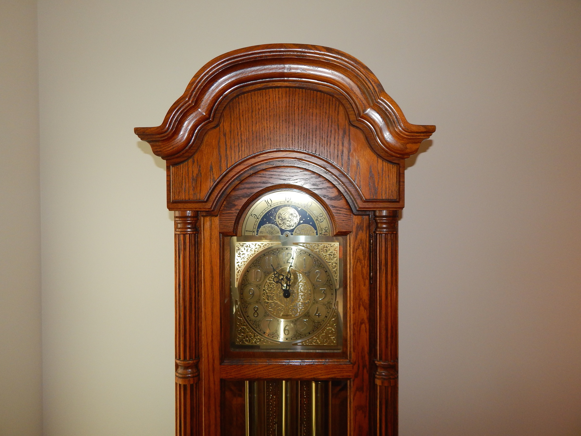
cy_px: 218
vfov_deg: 58.9
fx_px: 386
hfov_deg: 73.9
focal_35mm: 23
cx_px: 290
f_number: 3
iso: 200
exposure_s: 1/30
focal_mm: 4
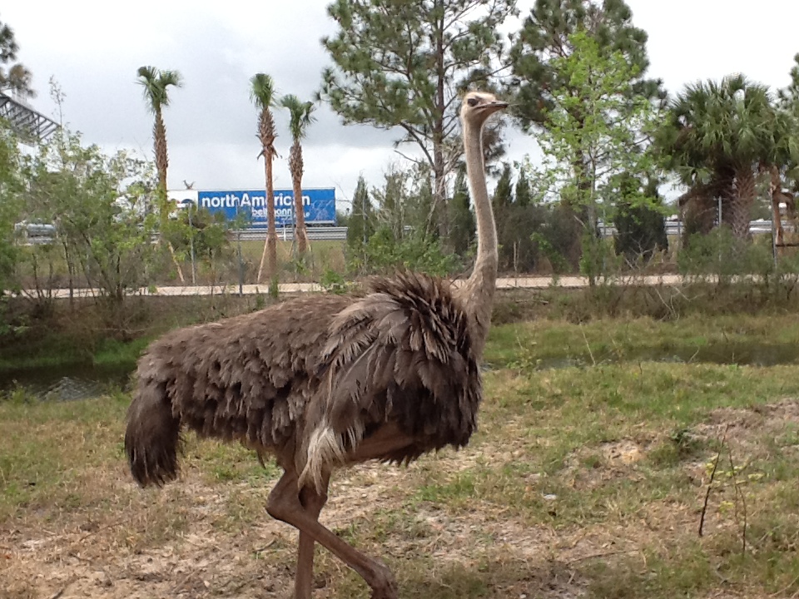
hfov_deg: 56.8
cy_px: 300
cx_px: 400
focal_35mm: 32
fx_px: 739
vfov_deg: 44.2
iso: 64
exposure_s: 1/764
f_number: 2.4
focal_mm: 2.03
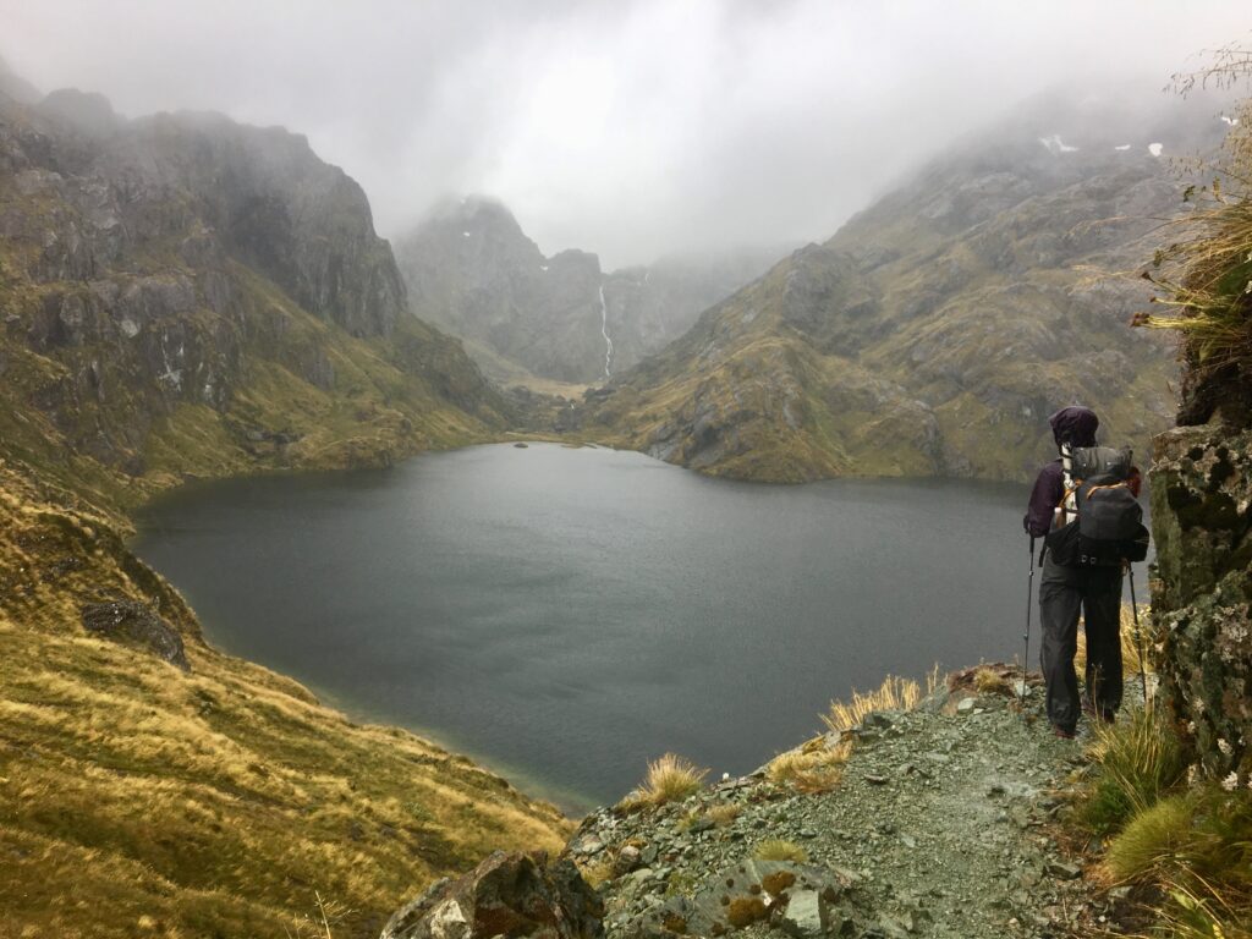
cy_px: 470
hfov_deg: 61.7
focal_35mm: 29
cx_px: 626
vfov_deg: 48.2
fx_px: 1049
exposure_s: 1/444
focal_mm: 4.15
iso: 25
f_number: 2.2
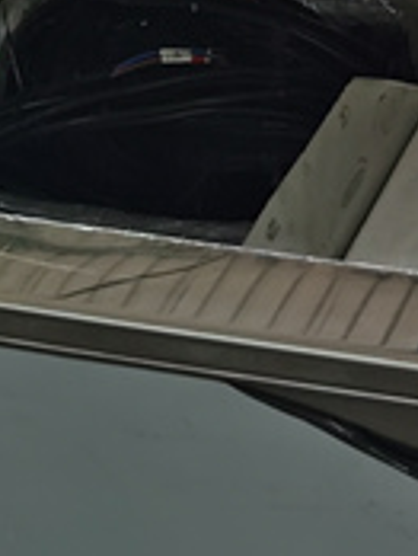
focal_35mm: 124
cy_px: -201
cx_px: 948
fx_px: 1992
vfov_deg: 15.0
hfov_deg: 10.6
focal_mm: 5.56
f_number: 1.6
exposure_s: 1/110
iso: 50
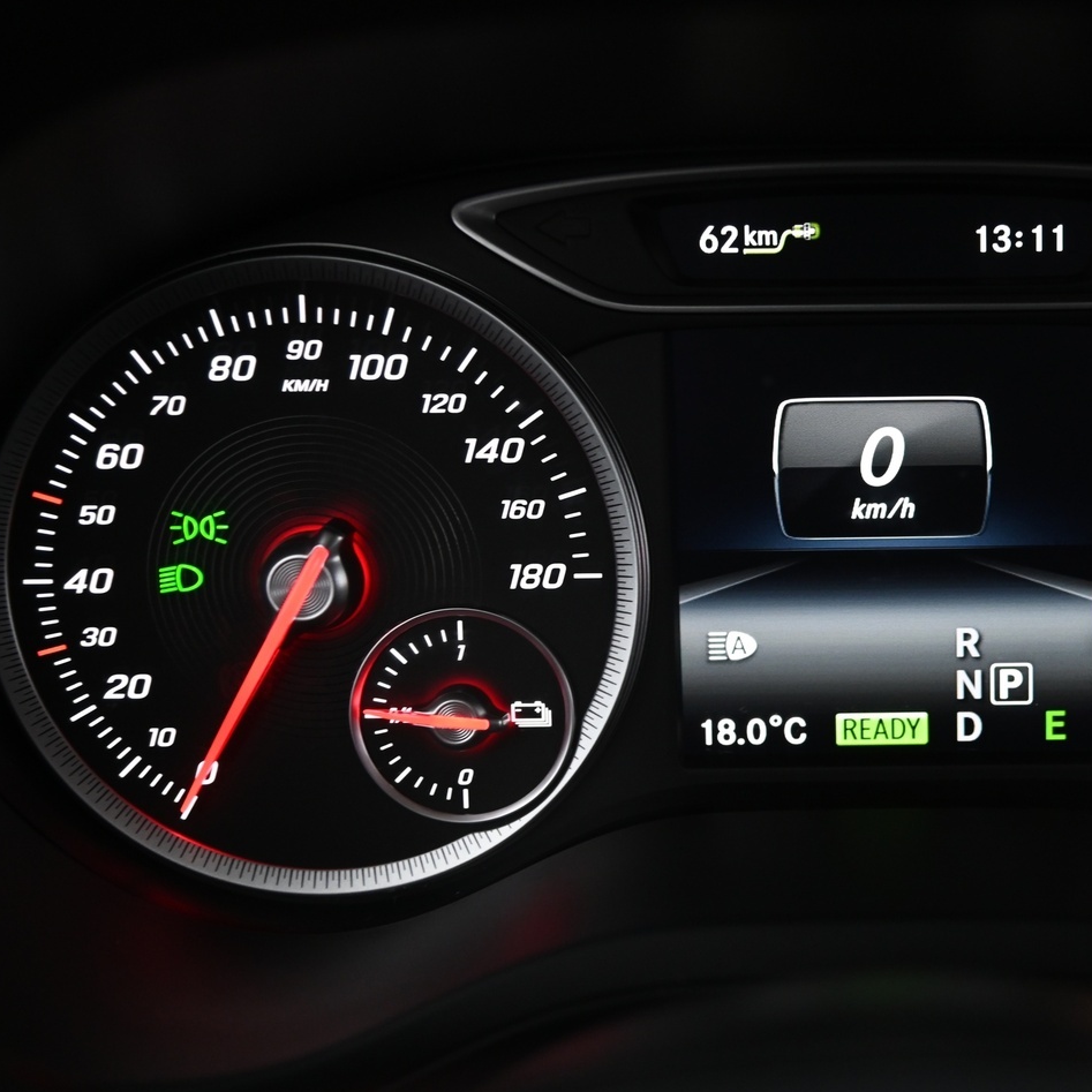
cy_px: 577
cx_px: 871
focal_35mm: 67
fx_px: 2391
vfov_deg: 25.7
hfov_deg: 25.3
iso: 2000
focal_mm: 46
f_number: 4
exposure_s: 1/25
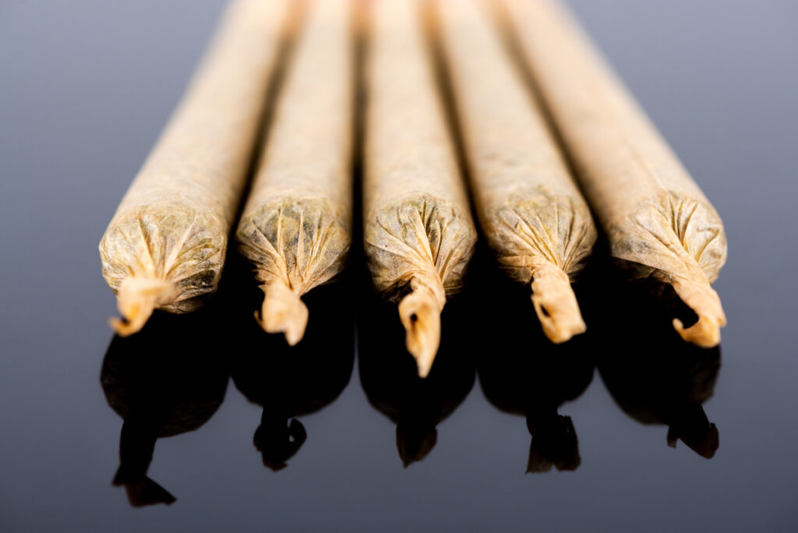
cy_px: 266
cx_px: 399
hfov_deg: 19.4
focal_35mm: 105
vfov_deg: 13.1
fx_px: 2329
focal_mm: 105
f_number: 11
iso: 200
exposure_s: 1/125
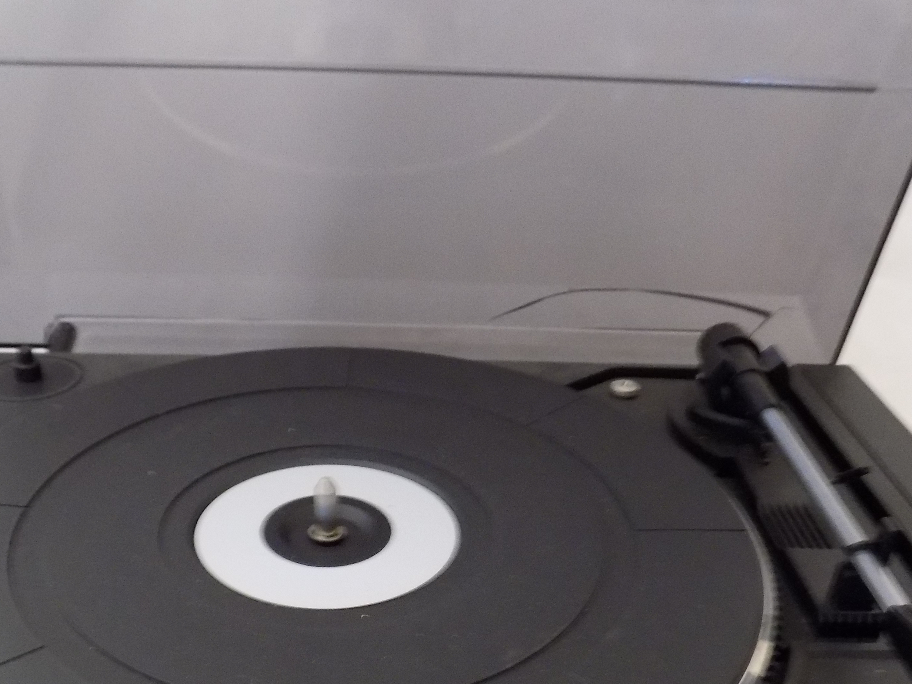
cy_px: 561
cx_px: 379
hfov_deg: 48.8
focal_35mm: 38
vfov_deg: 36.3
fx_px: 1001
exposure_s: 1/6
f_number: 3.1
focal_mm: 4
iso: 400
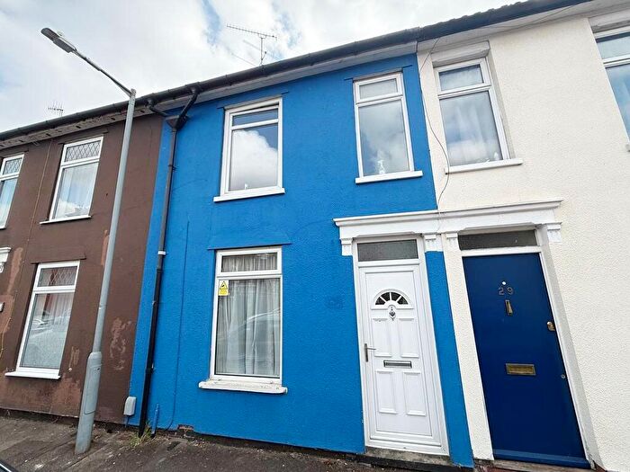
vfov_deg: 85.7
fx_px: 255
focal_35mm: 14
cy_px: 236
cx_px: 315
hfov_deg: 102.1
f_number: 2.2
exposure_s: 1/742
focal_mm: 2.22
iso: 50
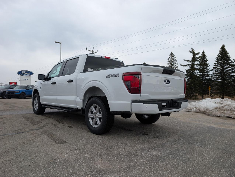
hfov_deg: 71.5
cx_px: 118
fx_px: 163
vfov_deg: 56.9
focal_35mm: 24
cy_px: 88
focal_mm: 6.9
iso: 23
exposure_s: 1/234
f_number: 1.68
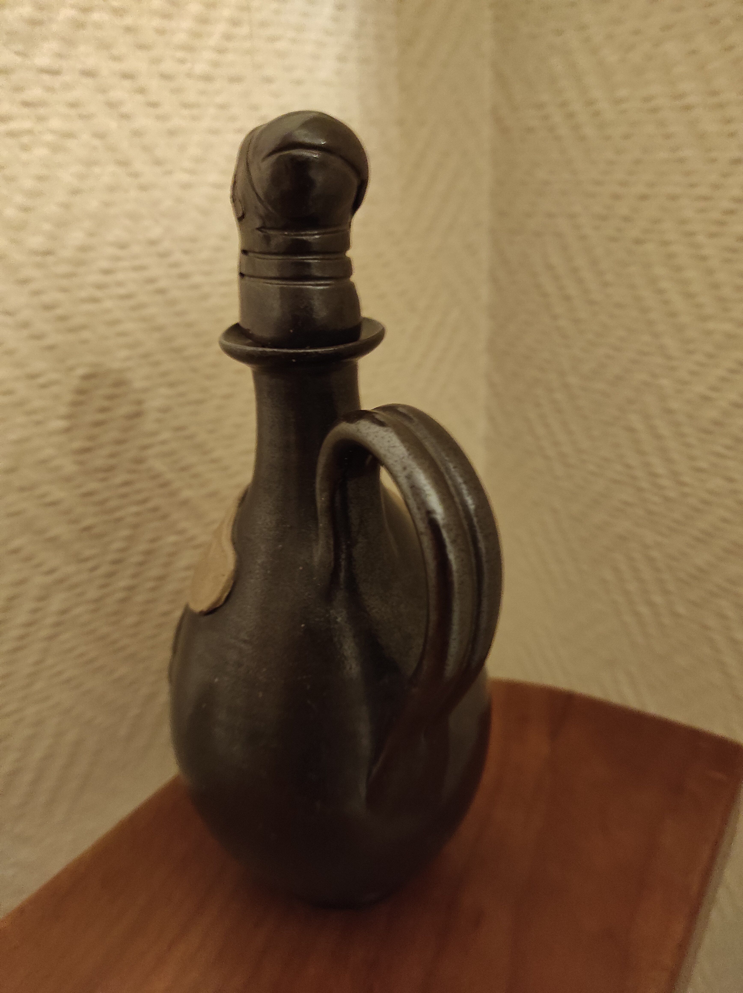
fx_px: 717
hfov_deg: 54.8
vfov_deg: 69.4
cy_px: 496
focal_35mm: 25
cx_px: 372
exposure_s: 1/20
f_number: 1.89
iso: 1352
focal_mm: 5.43
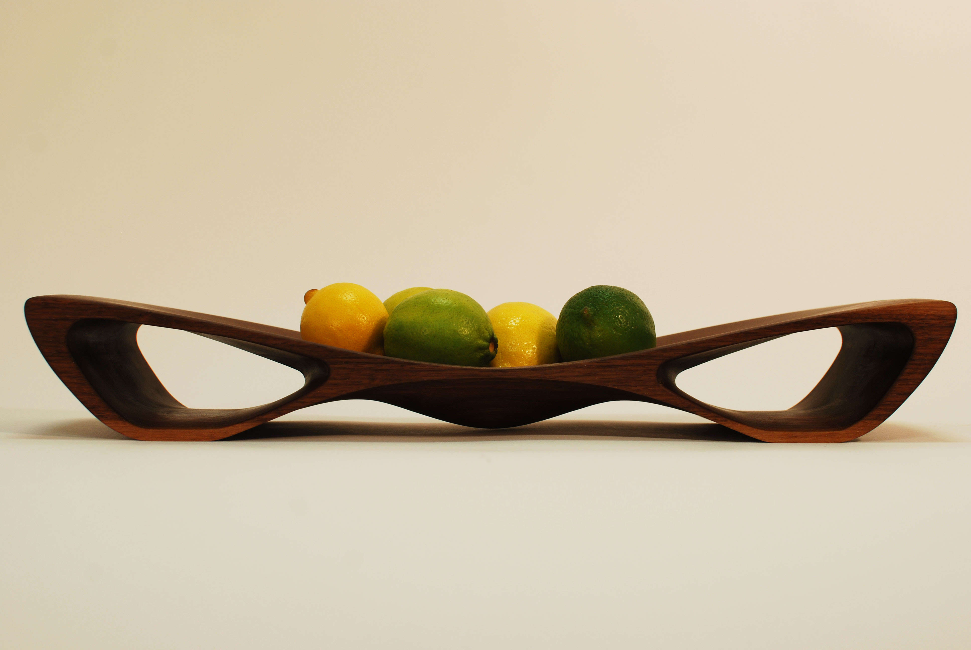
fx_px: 1418
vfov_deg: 25.8
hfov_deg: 37.8
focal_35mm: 52
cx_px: 486
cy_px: 325
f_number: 5.6
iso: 180
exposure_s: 1/125
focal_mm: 35
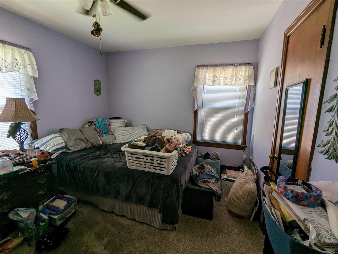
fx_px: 156
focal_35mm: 16
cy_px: 127
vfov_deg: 78.2
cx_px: 169
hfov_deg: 94.4
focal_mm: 2.35
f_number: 2.2
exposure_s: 1/51.8
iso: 77
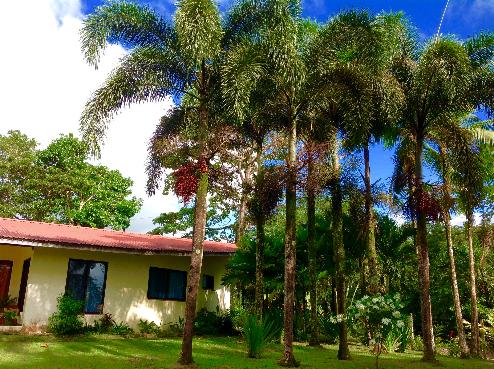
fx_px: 499
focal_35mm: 35
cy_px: 184
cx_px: 247
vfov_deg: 40.6
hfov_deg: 52.7
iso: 50
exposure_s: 1/975
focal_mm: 4.28
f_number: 2.4
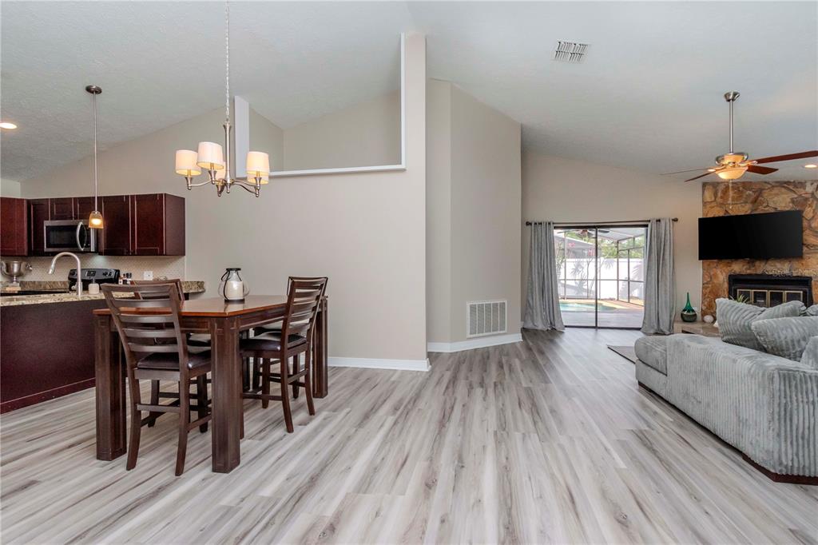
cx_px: 409
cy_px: 272
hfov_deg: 100.4
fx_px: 341
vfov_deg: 77.3
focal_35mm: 15
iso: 500
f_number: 9
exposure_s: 1/200
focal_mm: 10
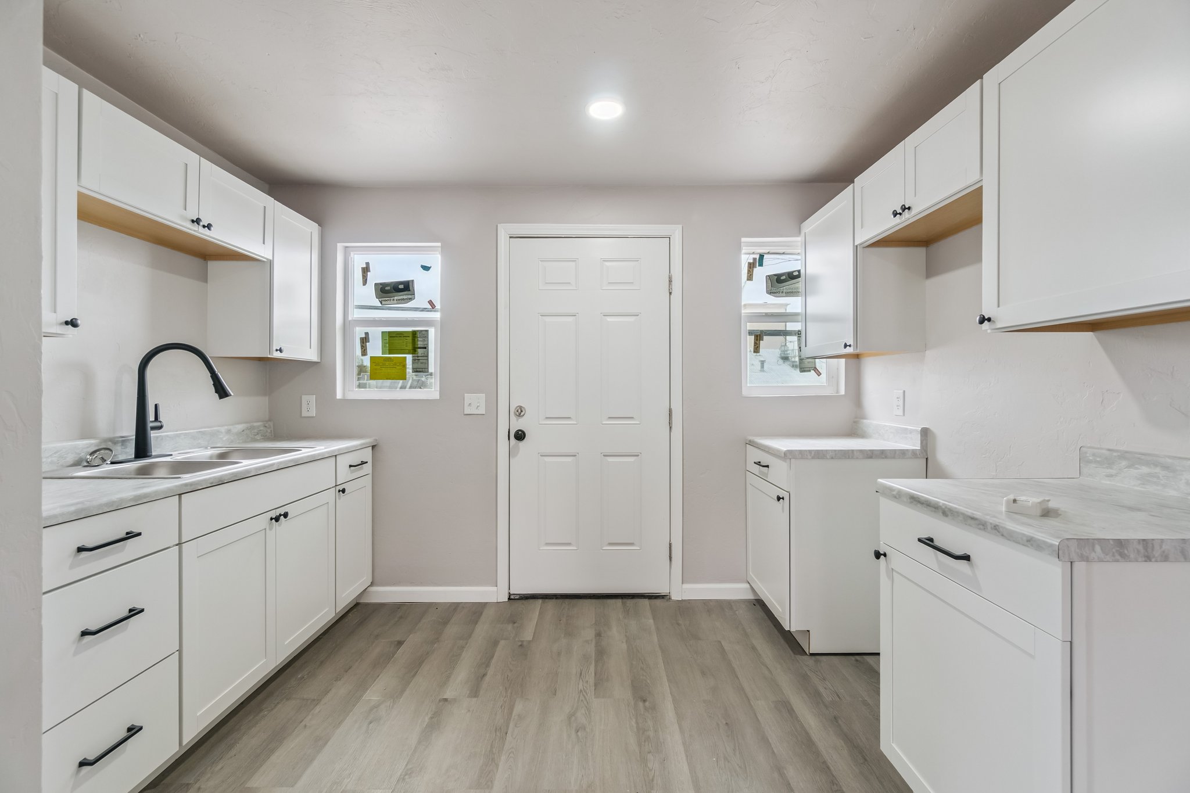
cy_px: 396
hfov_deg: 100.4
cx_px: 595
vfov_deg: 77.3
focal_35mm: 15
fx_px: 496
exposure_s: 1/80
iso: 200
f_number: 6.3
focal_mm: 10
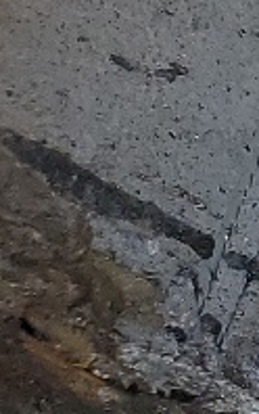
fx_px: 2515
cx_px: 1493
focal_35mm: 223
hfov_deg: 4.6
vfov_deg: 9.0
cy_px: -314
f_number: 1.5
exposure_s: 1/127
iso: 50
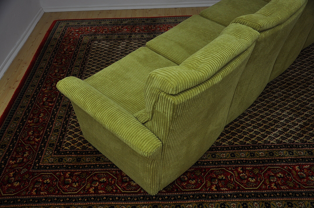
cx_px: 157
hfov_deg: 57.3
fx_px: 287
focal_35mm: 33
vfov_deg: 39.9
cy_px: 104
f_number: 4
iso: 200
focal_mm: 22
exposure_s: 1/200
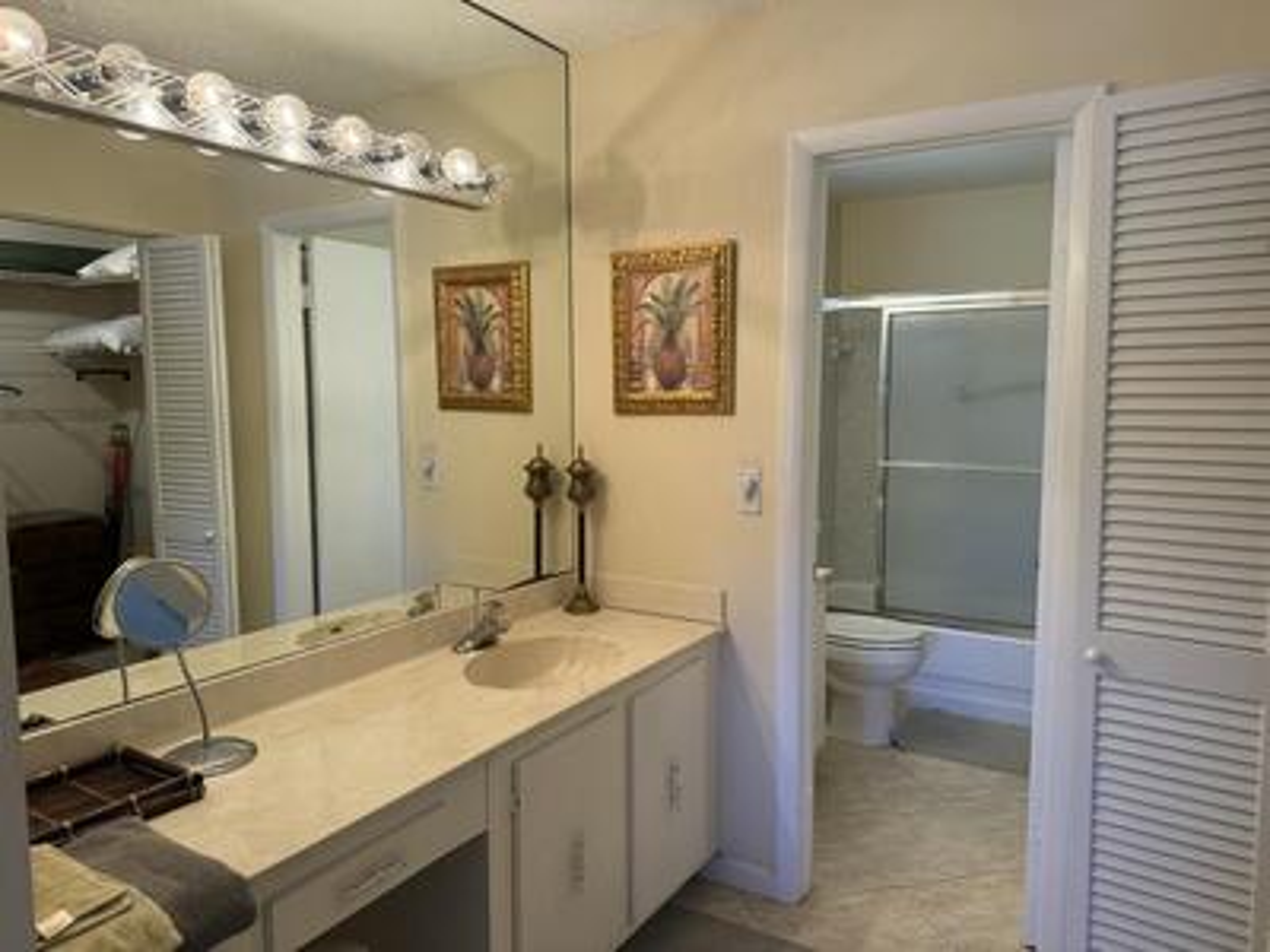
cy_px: 476
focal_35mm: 24
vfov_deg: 56.8
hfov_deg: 71.6
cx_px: 635
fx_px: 881
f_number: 1.78
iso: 125
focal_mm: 6.76
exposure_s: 1/60
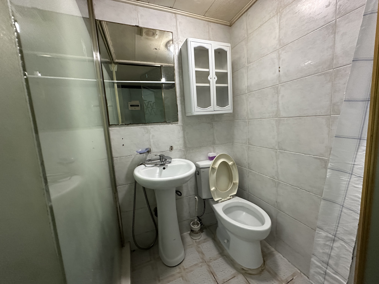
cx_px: 190
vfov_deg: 85.7
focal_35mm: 14
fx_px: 153
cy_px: 142
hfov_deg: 102.1
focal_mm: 2.22
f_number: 2.2
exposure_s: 1/60
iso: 640
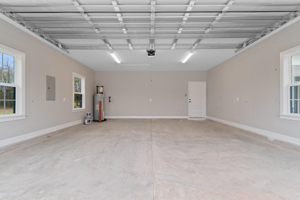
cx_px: 150
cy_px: 100
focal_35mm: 15
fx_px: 125
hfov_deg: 100.4
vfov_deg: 77.3
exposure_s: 1/15
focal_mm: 10
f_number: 4.5
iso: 100
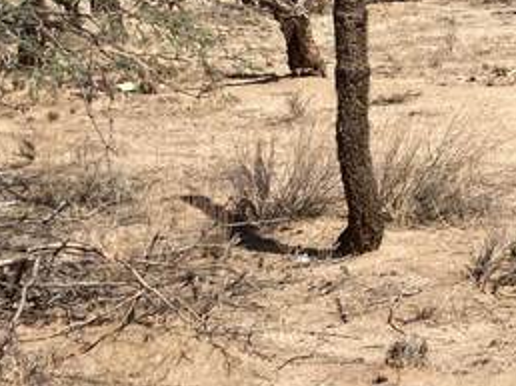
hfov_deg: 13.0
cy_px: 4
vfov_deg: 10.6
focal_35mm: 139
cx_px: 884
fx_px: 2070
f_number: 1.8
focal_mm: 3.99
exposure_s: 1/2525
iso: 20
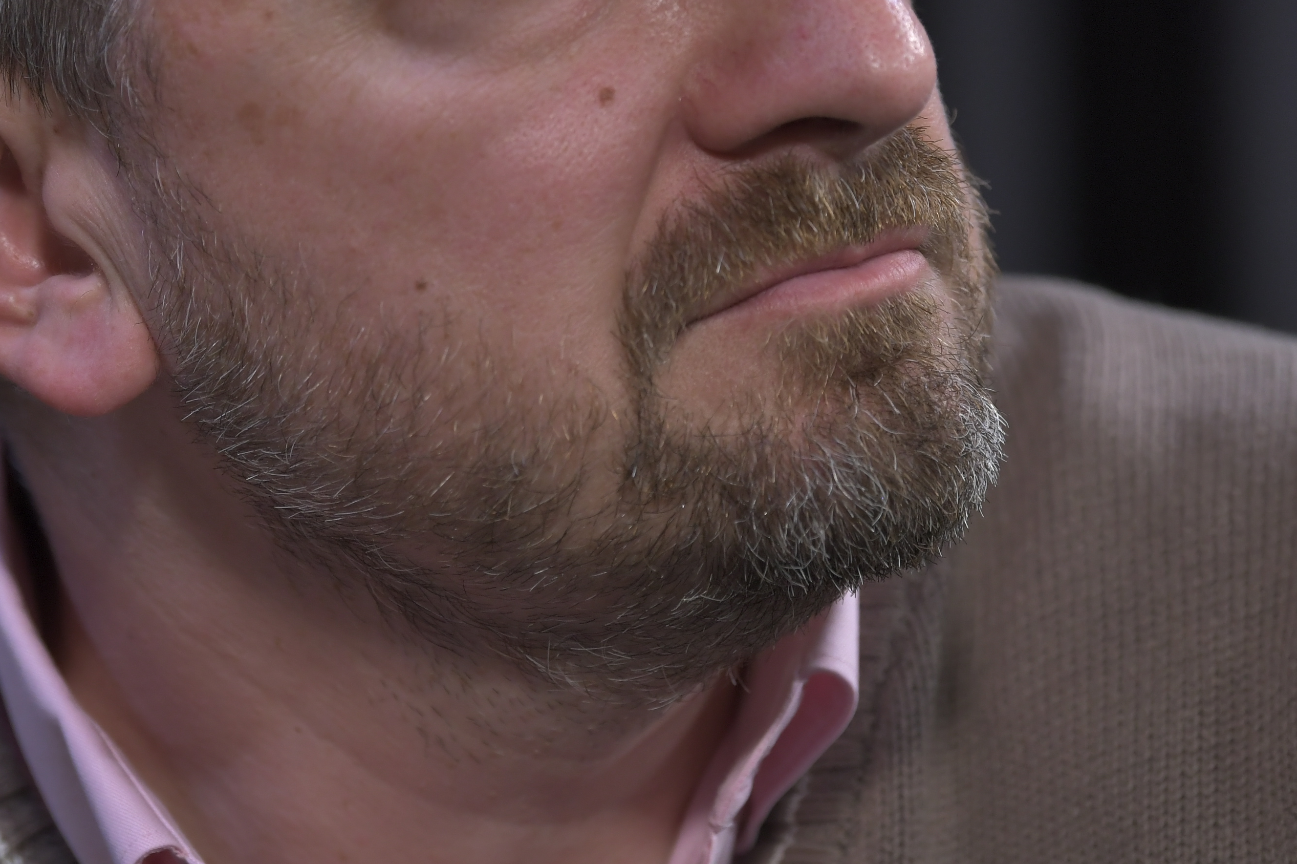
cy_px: -2
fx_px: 11347
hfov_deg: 6.5
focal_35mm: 315
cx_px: 534
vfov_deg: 4.4
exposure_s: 1/200
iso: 640
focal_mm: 135
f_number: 3.5
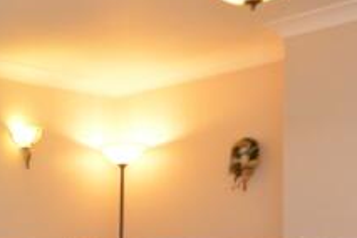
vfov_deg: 18.3
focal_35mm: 72
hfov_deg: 23.8
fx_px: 714
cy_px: 259
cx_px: -139
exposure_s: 1/60
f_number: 4
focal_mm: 10
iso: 800
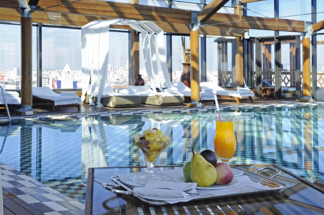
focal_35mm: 52
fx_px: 468
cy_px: 108
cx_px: 162
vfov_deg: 25.9
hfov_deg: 38.2
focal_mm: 52
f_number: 16
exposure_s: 1/25
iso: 800
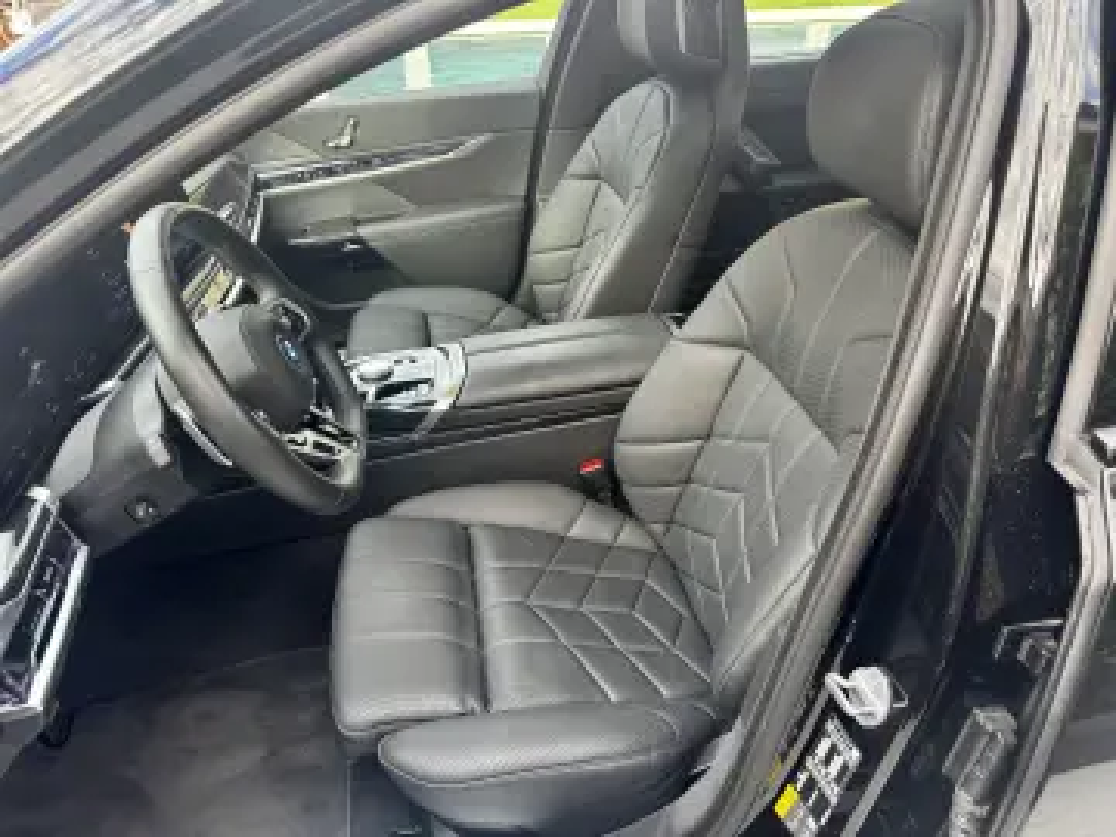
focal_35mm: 24
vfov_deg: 56.8
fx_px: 774
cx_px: 558
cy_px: 418
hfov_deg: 71.6
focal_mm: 6.76
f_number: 1.78
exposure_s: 1/121
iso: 160
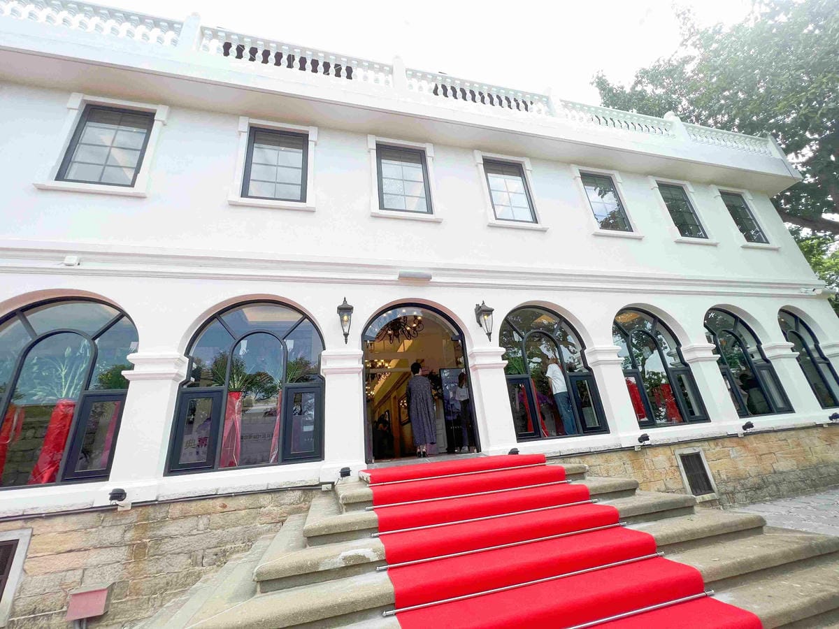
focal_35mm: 13
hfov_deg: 106.2
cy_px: 314
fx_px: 315
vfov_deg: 89.9
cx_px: 420
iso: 32
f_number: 1.8
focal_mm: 1.57
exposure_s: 1/1064
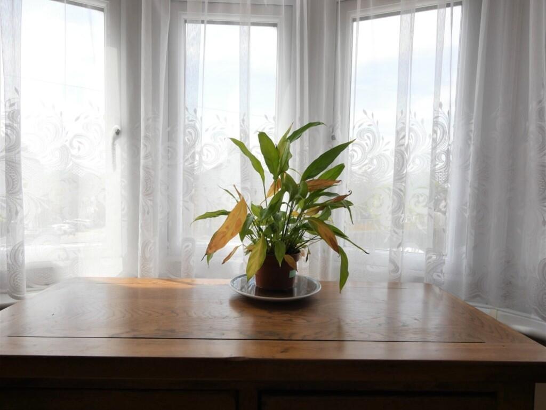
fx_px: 316
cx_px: 273
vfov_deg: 66.0
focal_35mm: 20
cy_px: 205
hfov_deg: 81.7
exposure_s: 1/200
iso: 200
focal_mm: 10
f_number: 5.6
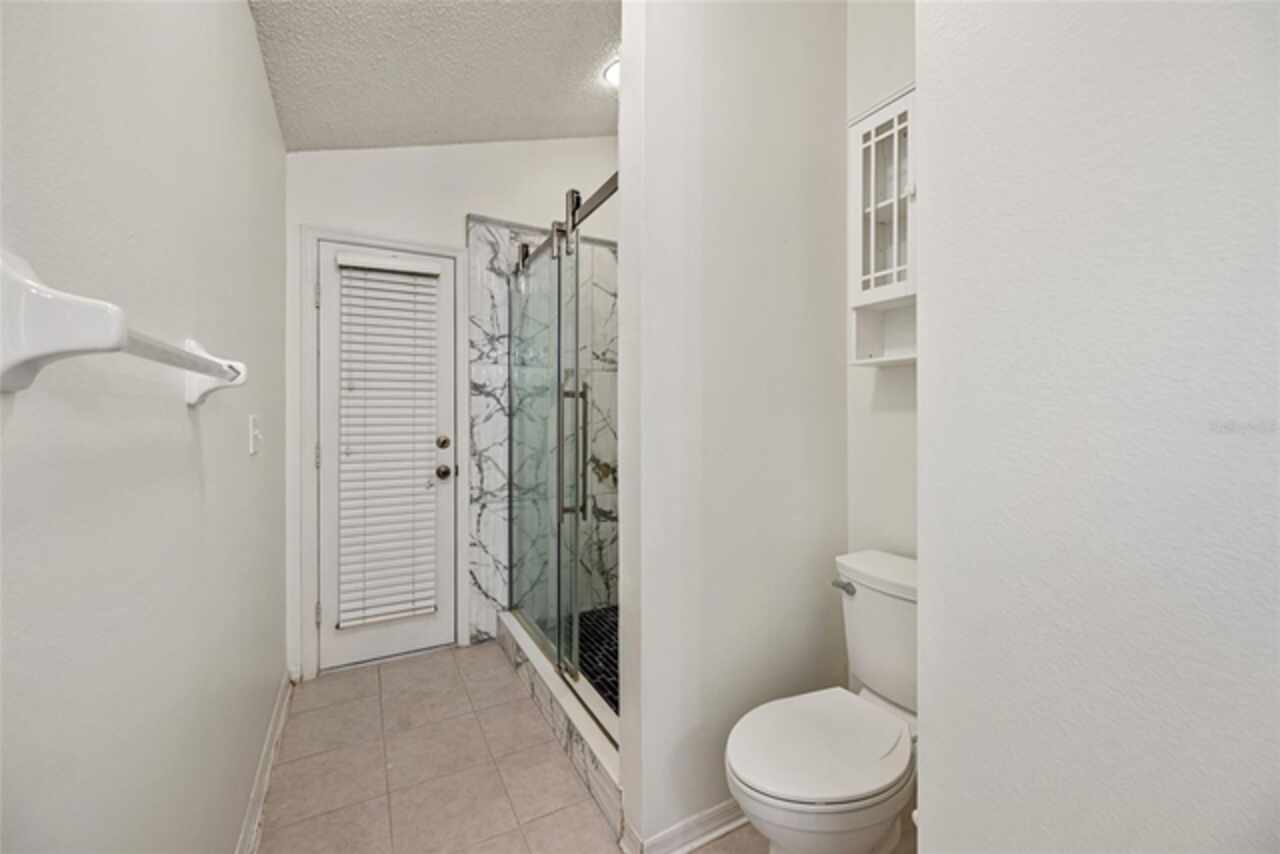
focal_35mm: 14
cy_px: 427
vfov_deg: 81.2
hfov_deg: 104.2
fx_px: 498
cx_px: 640
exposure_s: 1/20
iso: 250
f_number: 6.3
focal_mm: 14
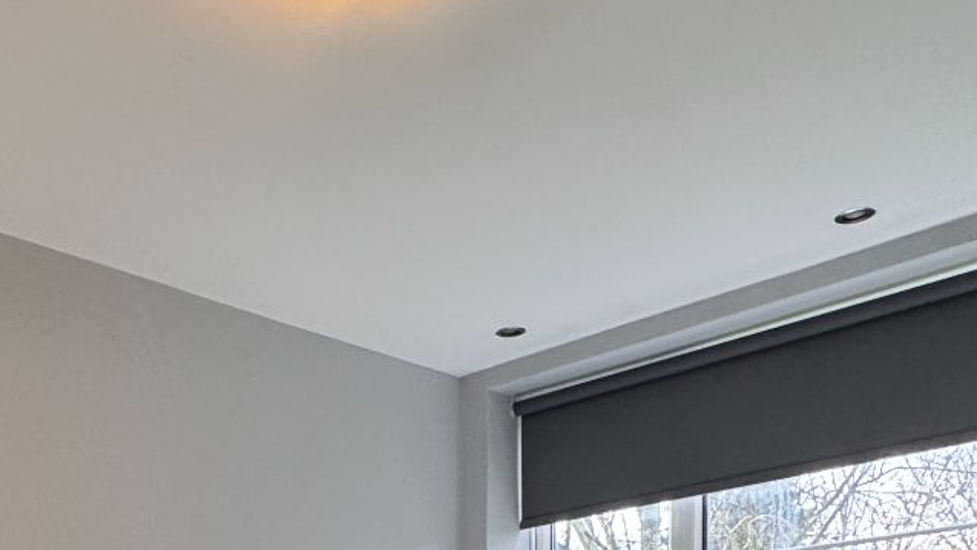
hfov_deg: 40.6
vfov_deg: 21.1
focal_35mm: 49
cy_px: 797
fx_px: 1270
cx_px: 218
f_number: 2.2
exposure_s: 1/50
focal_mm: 2.22
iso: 200
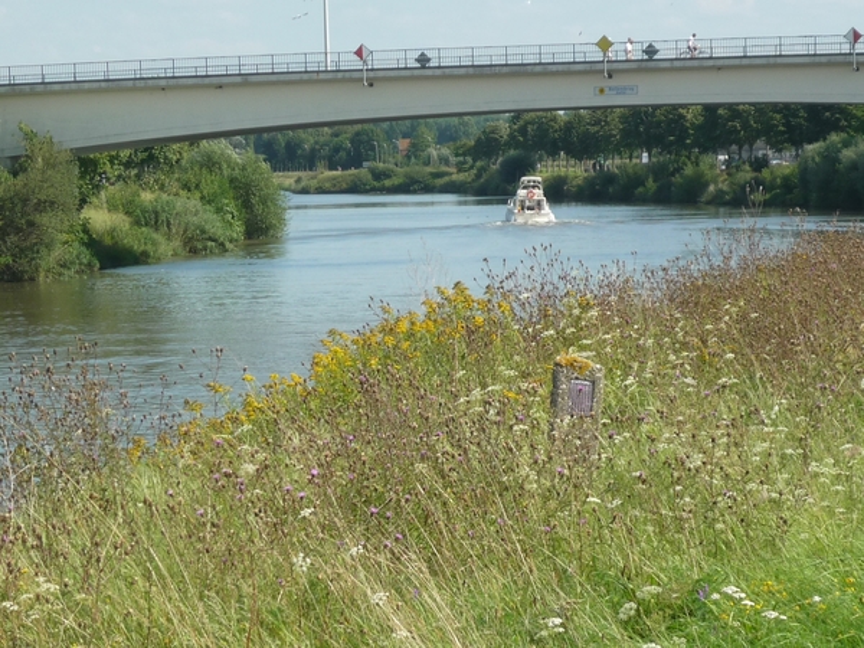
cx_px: 432
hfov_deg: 12.3
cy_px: 324
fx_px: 3994
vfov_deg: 9.3
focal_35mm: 160
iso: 100
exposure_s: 1/320
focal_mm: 16.5
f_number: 5.1
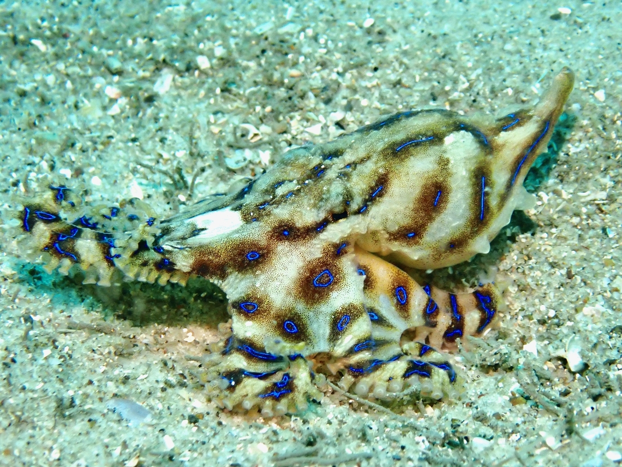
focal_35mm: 100
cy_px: 234
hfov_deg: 19.6
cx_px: 311
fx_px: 1797
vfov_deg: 14.8
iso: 320
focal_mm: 18
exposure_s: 1/200
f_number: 6.3
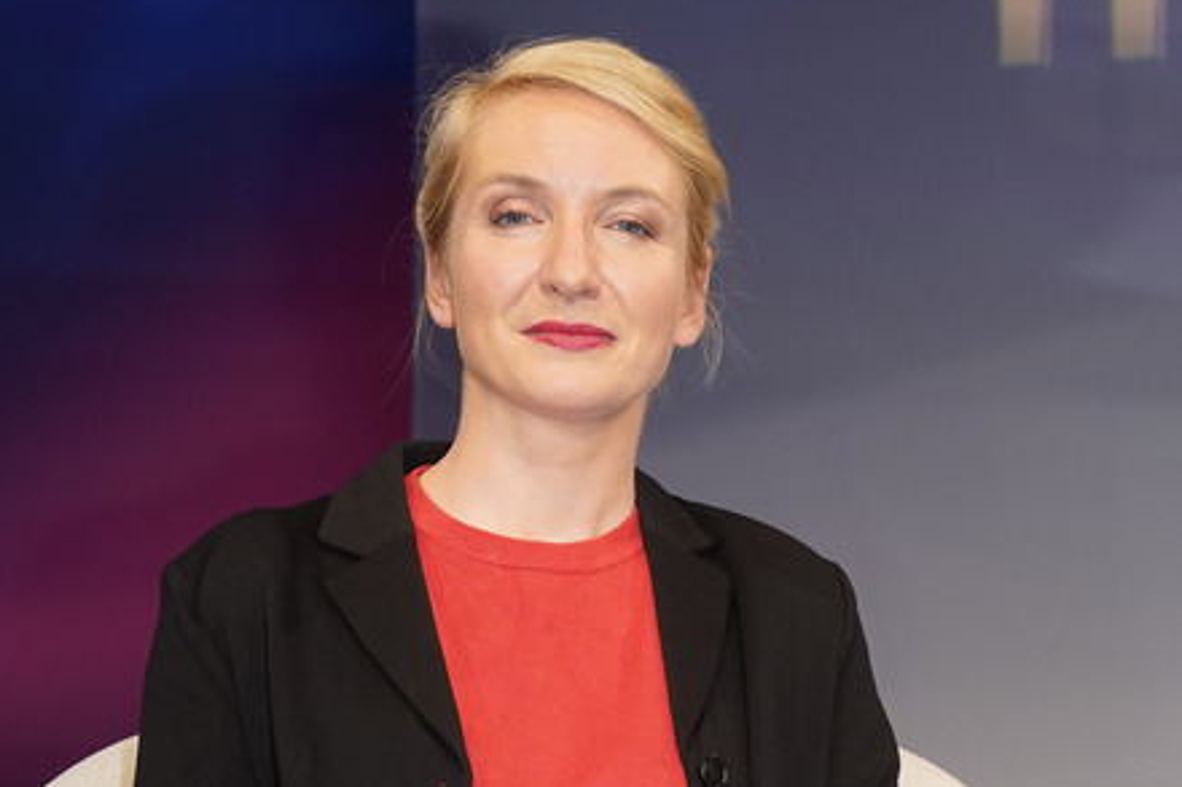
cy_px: 387
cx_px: 579
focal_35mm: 41
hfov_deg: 47.4
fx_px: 1346
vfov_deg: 32.6
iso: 2000
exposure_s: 1/160
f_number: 5.6
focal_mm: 40
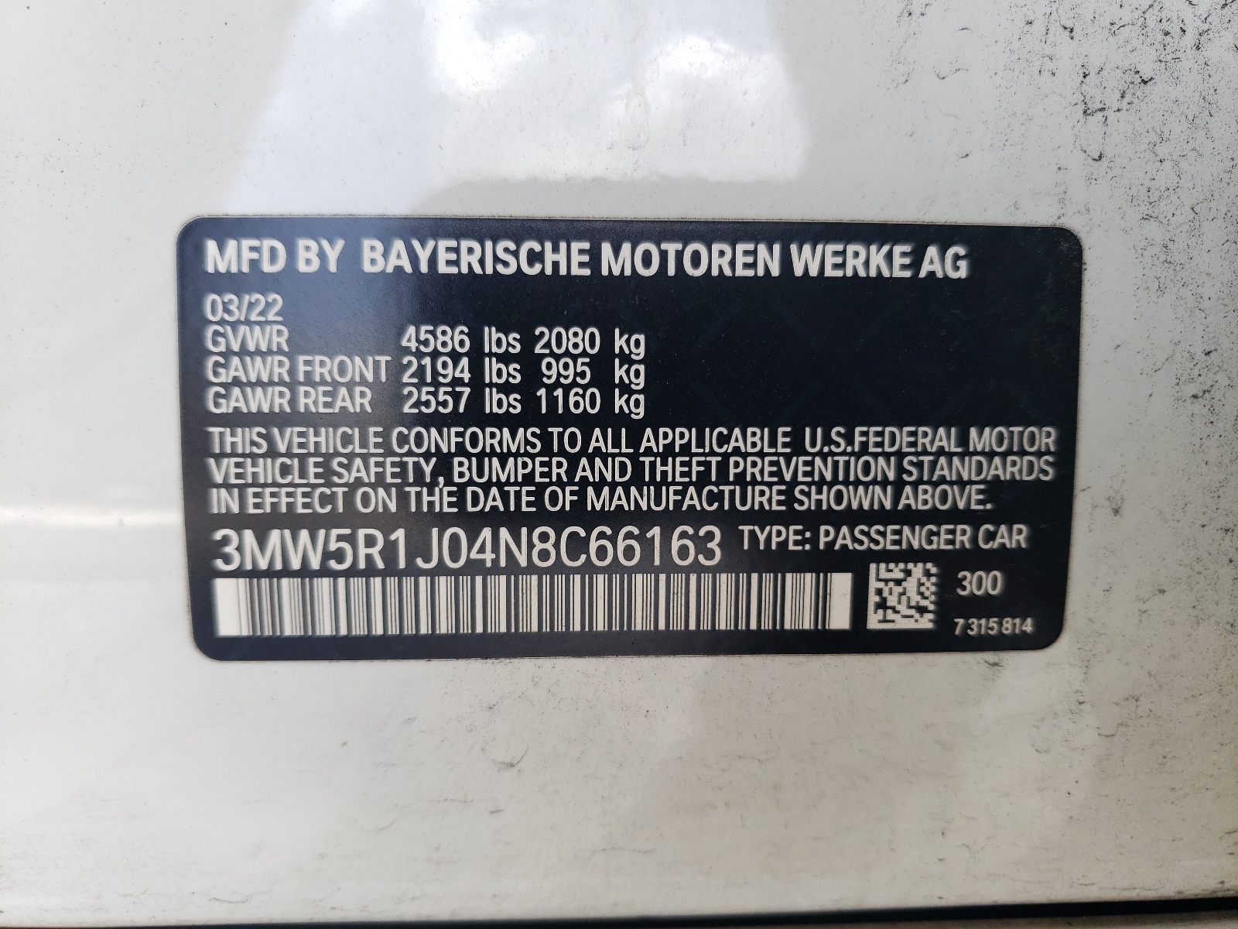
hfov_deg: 67.3
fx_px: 930
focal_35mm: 26
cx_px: 619
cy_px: 464
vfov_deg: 53.1
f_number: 1.5
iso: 50
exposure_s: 1/278
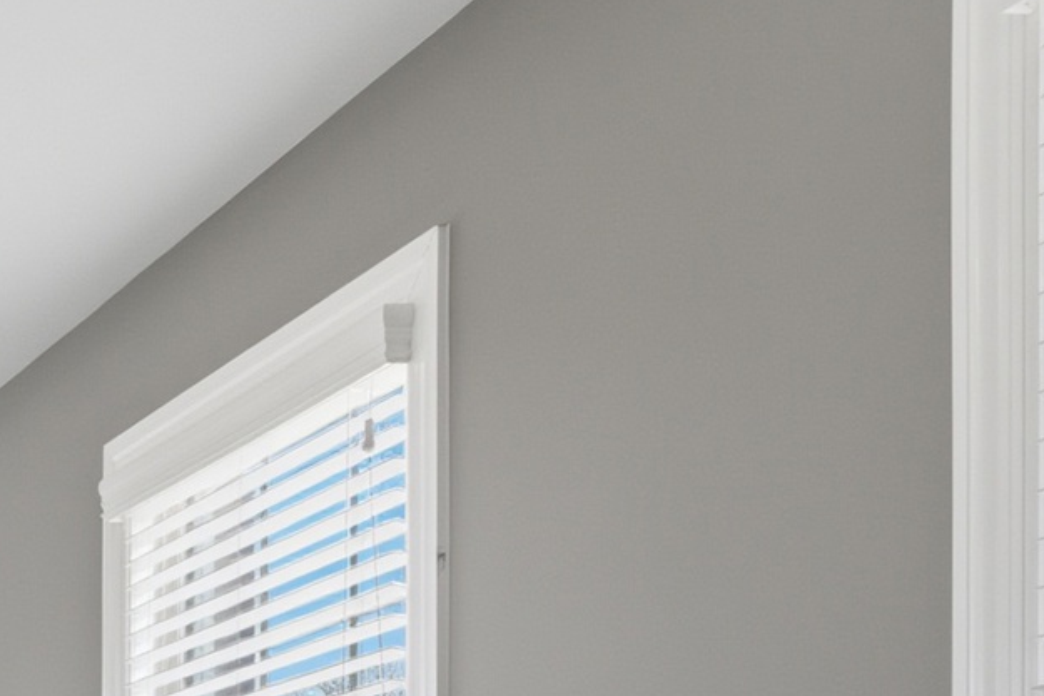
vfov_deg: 18.9
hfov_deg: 22.0
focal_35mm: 64
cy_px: 1022
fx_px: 1856
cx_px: -750
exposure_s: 1/500
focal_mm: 16
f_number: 9
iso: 250
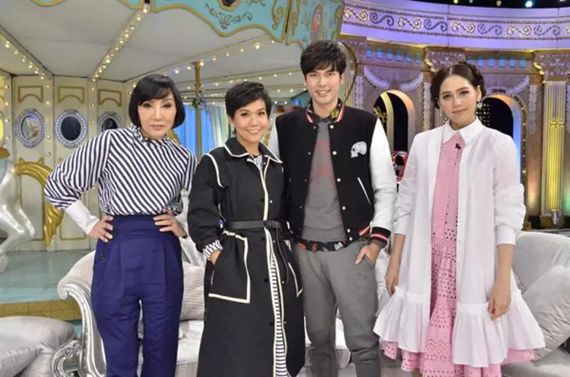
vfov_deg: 43.4
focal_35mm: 30
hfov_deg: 62.1
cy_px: 188
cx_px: 285
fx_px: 474
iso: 1600
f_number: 5.6
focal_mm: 20
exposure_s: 1/320
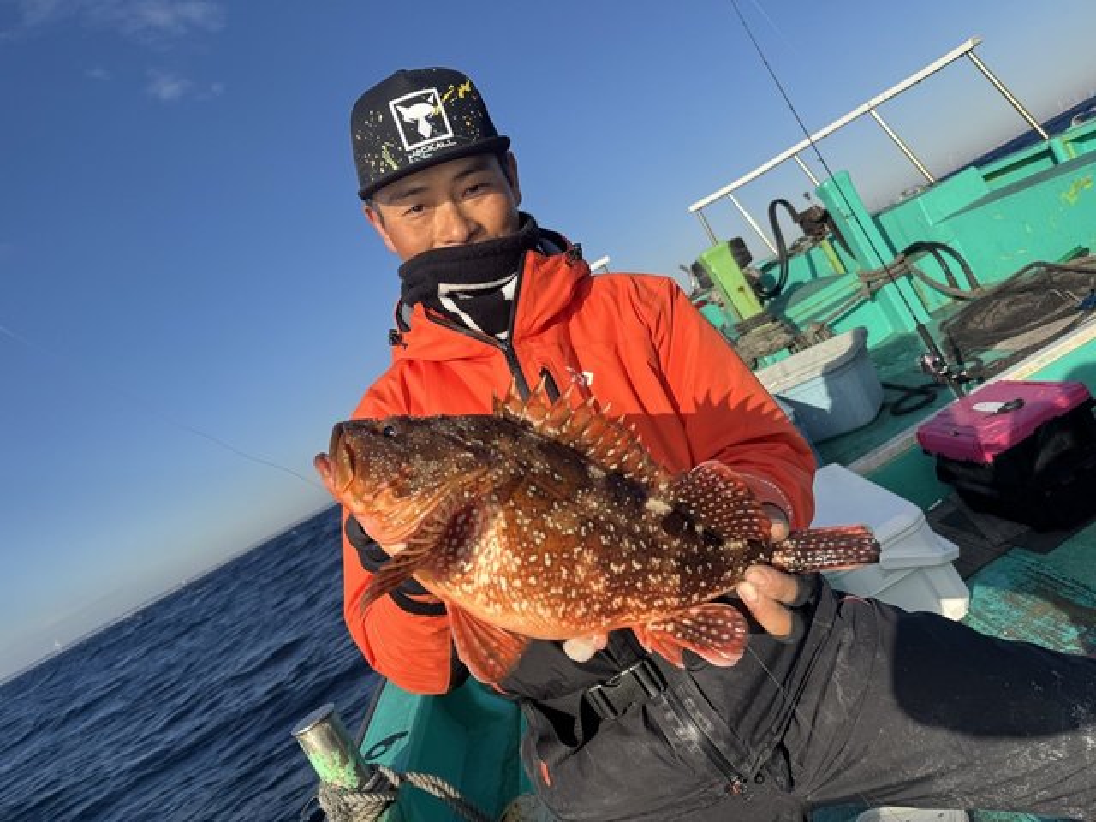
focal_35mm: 24
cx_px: 548
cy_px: 411
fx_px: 760
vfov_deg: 56.8
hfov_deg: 71.6
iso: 80
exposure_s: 1/3802
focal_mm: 6.76
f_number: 1.78
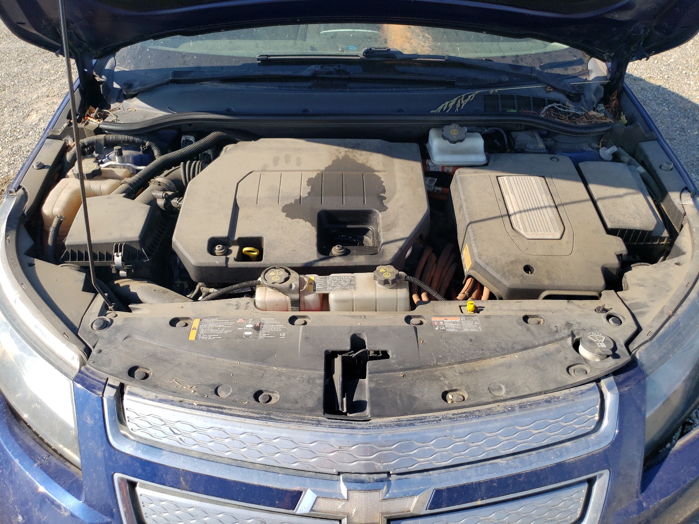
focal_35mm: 26
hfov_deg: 67.3
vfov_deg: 53.1
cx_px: 350
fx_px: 525
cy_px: 262
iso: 50
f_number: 1.5
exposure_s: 1/1667
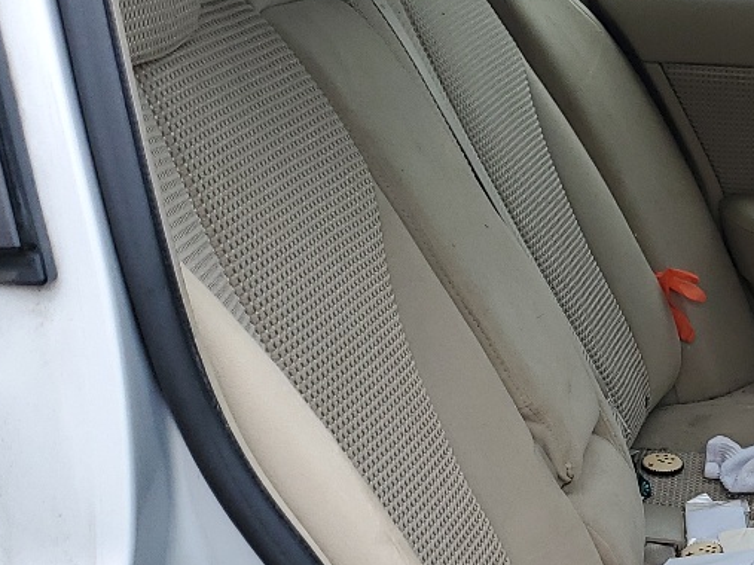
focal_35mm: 82
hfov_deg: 22.0
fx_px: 1786
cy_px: 489
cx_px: 906
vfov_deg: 17.8
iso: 50
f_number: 1.5
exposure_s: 1/400
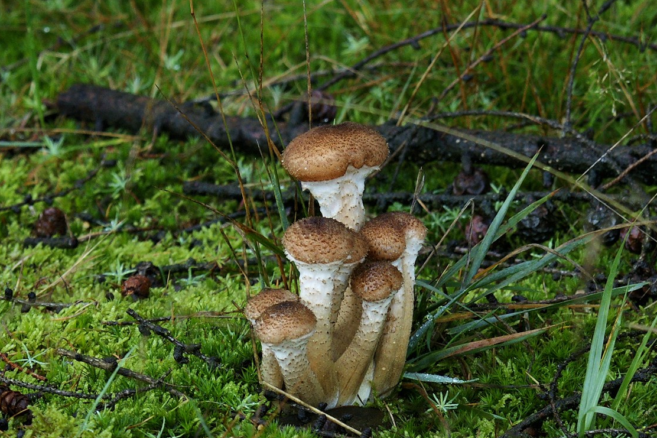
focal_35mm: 228
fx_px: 4152
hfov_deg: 9.0
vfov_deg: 6.0
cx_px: 339
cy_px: 236
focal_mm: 135
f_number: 6.3
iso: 200
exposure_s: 1/60
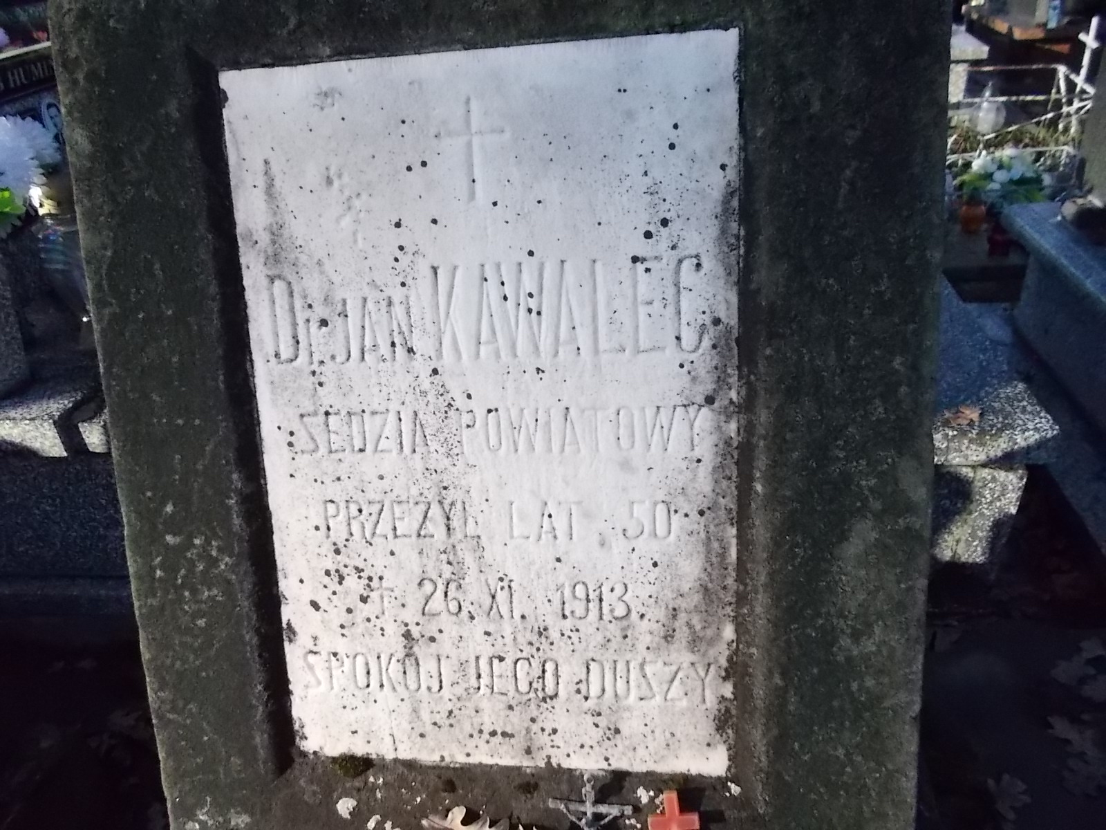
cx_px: 553
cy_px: 415
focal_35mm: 26
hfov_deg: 67.3
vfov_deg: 53.1
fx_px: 831
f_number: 8
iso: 400
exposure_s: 1/250
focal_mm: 4.6
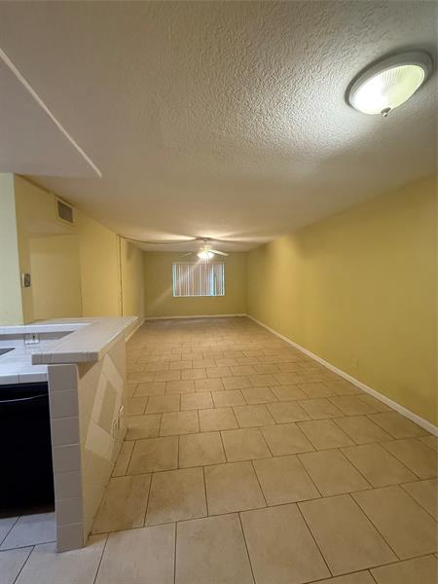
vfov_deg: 102.1
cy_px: 292
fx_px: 236
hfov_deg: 85.7
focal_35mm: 14
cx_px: 219
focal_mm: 2.22
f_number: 2.2
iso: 640
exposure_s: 1/60
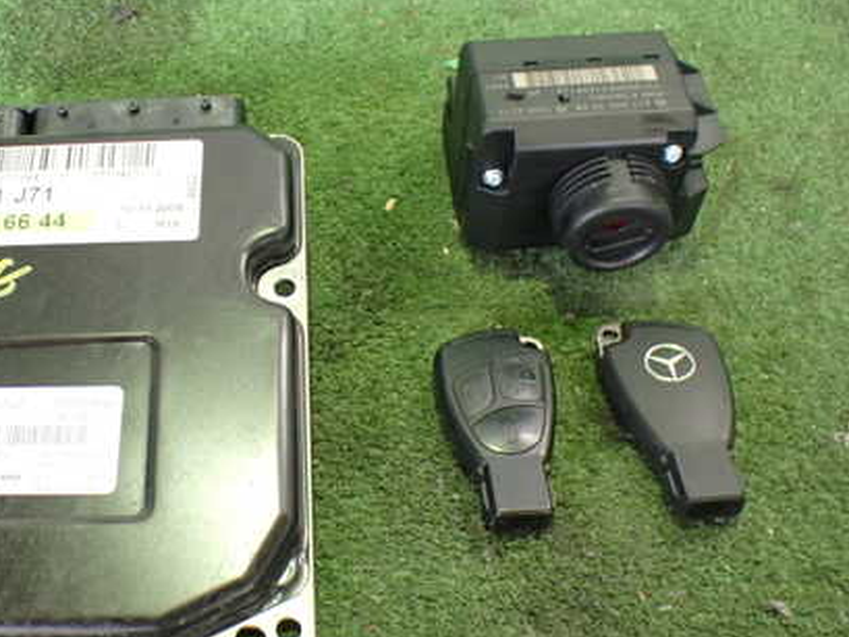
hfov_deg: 42.0
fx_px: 1079
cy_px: 328
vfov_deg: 32.9
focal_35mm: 44
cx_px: 245
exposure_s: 1/40
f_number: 2.3
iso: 800
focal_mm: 5.4
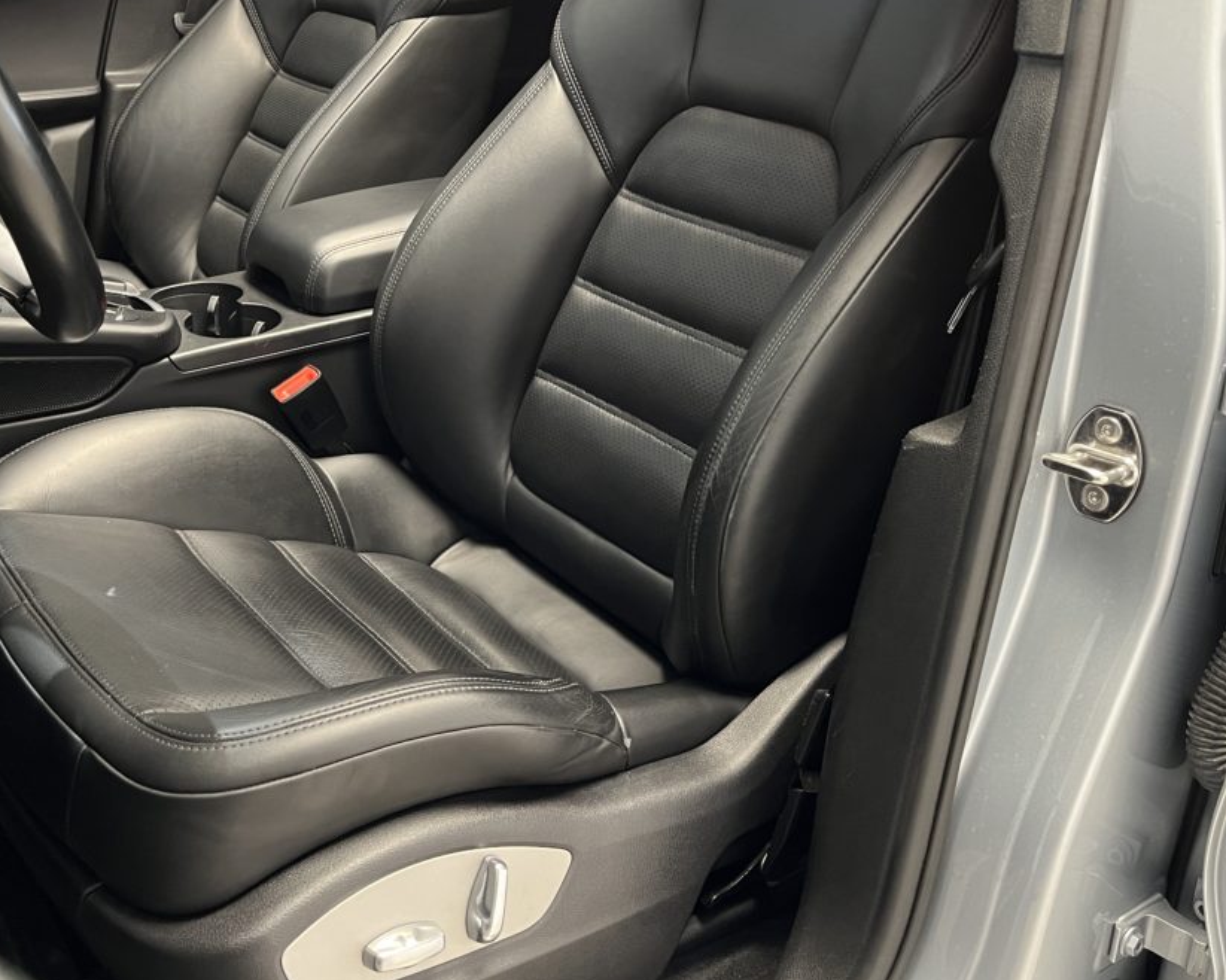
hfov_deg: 48.9
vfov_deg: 39.6
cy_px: 325
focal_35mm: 37
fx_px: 1342
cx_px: 524
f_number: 1.6
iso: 400
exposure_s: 1/50
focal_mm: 5.1
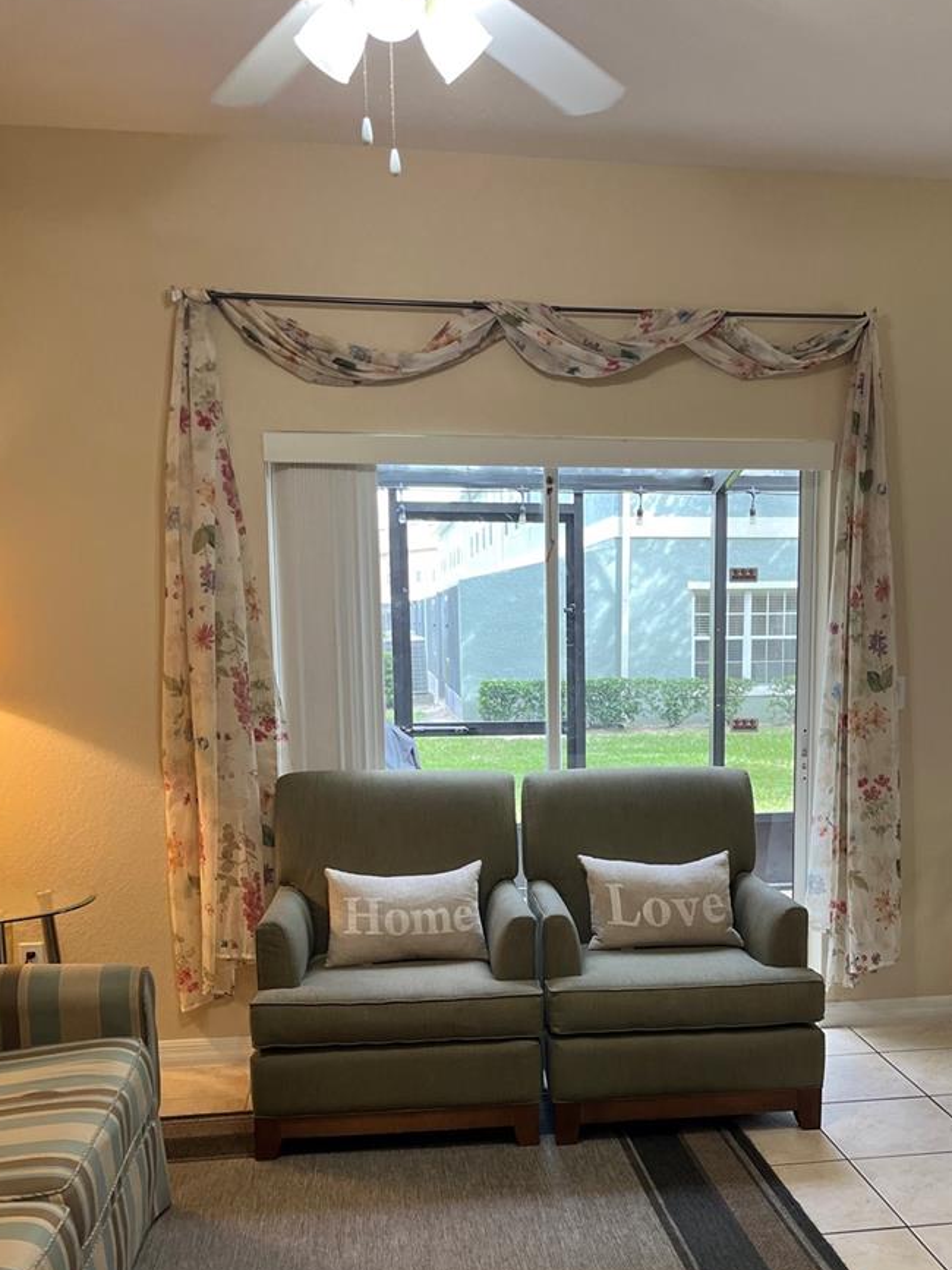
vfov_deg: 50.7
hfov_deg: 39.3
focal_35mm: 36
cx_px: 612
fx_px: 1320
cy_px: 810
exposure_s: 1/120
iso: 125
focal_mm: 5.1
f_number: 1.6
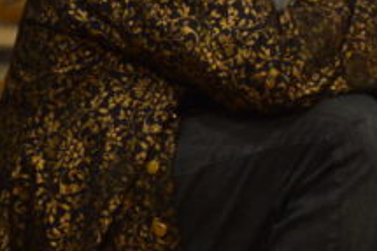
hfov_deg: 4.1
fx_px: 5242
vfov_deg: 2.7
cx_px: 475
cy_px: 33
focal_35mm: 501
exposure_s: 1/500
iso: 3200
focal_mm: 140
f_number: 3.5
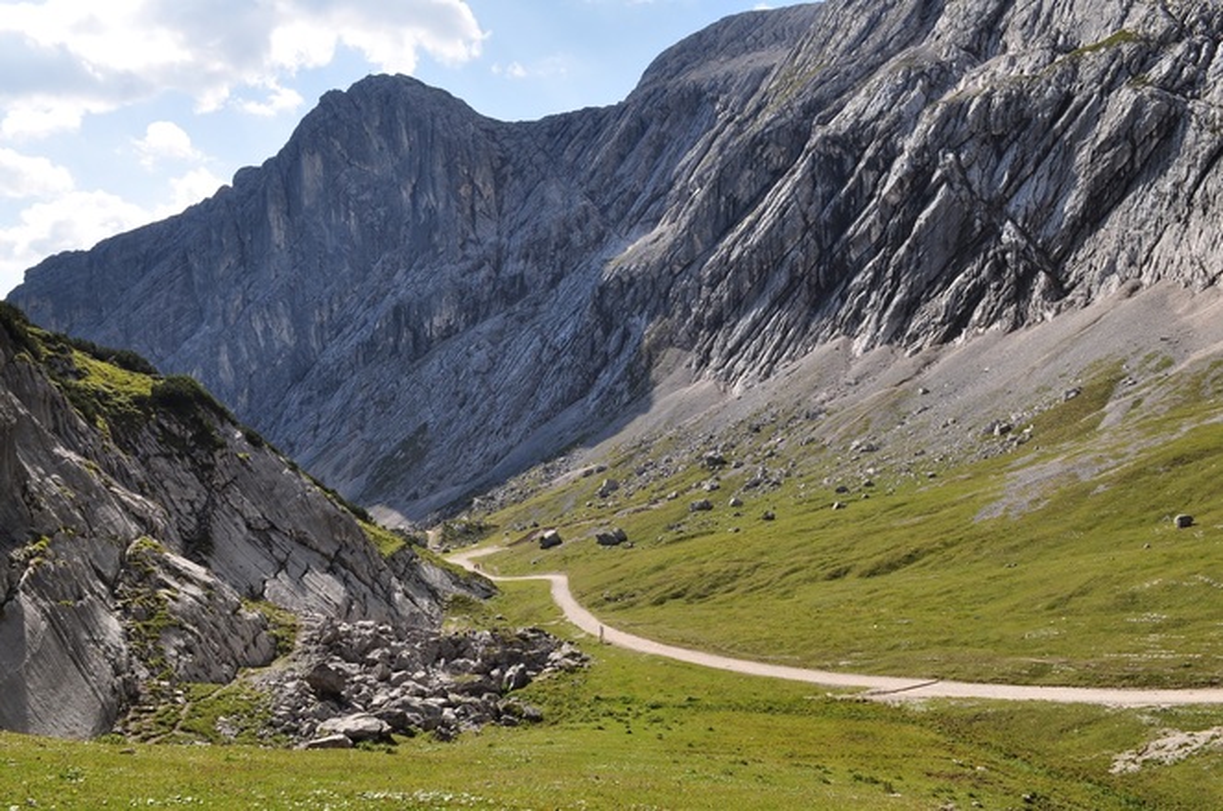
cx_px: 612
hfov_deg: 70.5
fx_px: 865
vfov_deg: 50.3
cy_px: 406
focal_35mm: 26
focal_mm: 17
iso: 200
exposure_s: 1/320
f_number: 10
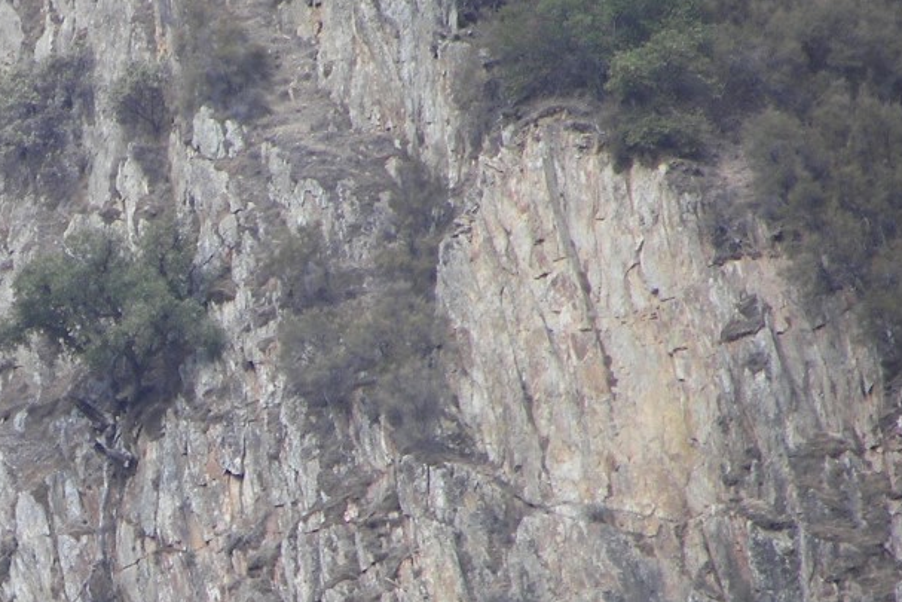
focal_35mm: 1066
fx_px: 26714
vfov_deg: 1.3
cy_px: 434
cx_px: -55
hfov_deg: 1.9
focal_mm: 72
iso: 64
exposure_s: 1/250
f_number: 3.7
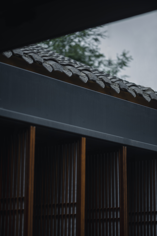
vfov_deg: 19.5
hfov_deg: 13.0
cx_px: 78
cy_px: 118
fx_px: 687
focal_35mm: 105
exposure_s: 1/100
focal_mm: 105
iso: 100
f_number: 2.8
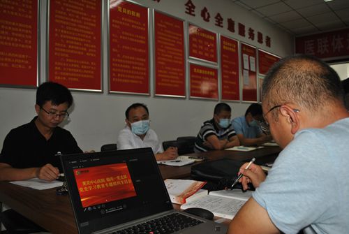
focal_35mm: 30
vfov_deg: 43.7
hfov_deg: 61.9
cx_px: 174
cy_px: 117
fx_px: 291
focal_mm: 20
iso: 200
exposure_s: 1/60
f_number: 3.8
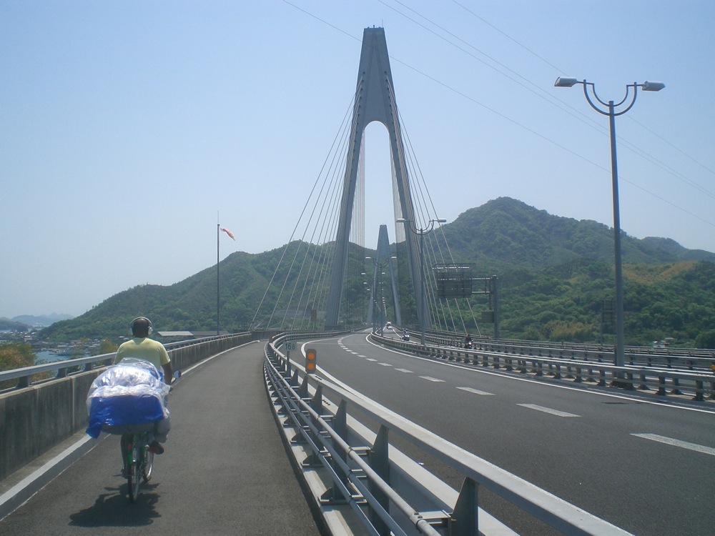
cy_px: 268
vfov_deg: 37.7
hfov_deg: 49.0
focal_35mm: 38
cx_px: 358
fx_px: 785
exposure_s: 1/640
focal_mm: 6.3
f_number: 4.4
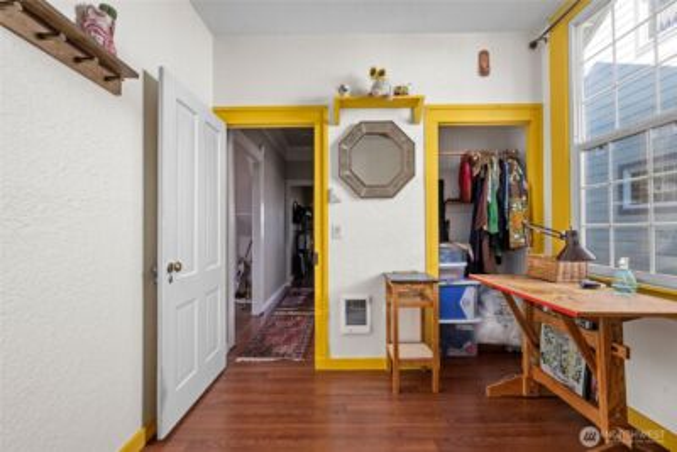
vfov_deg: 81.3
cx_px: 338
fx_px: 263
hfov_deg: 104.2
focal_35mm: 14
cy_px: 226
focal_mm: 14
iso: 400
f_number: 9
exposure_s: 1/8
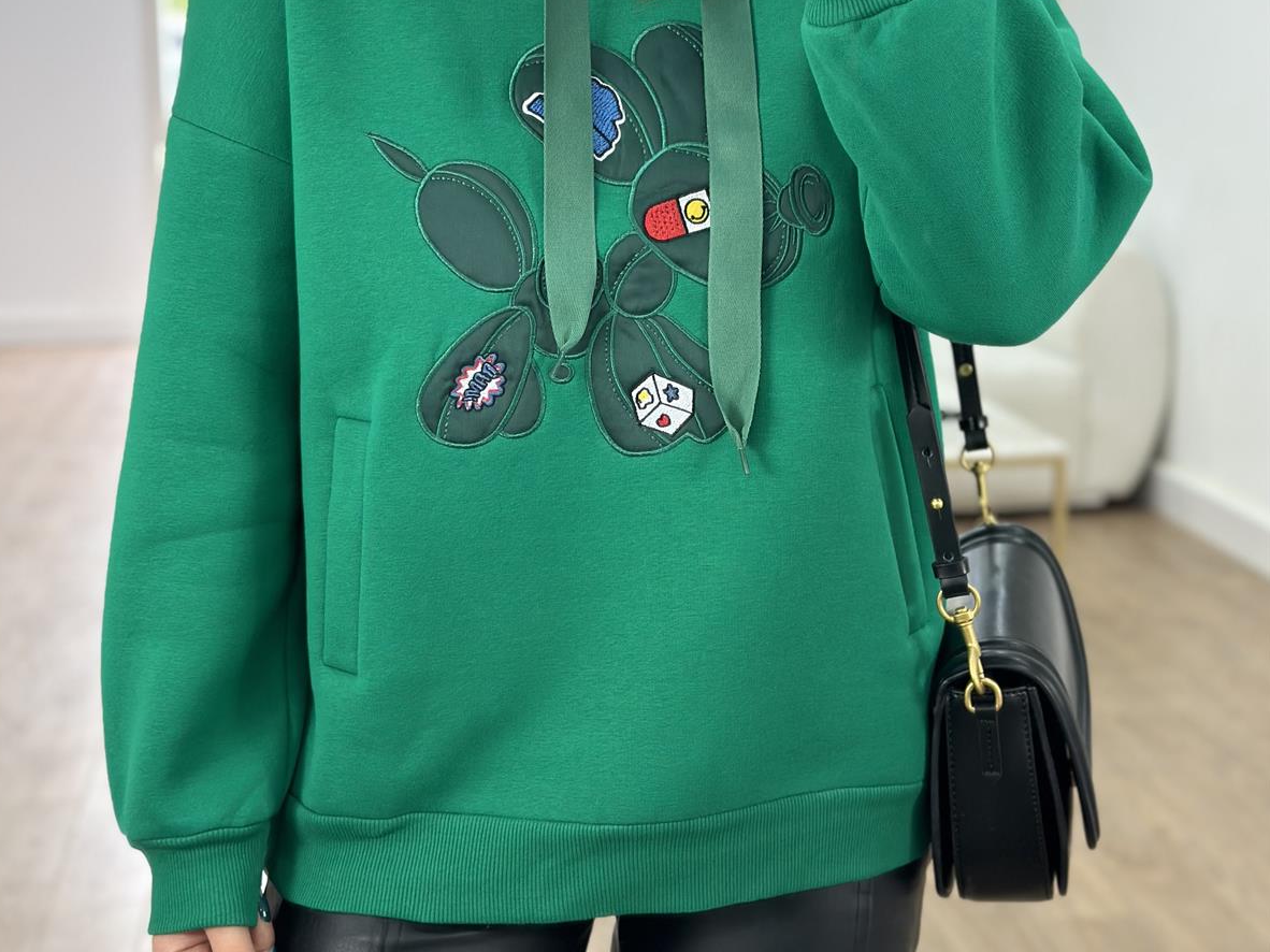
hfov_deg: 29.8
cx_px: 630
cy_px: 419
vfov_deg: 22.6
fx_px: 2384
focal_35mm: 65
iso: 80
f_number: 1.78
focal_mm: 6.86
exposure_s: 1/100
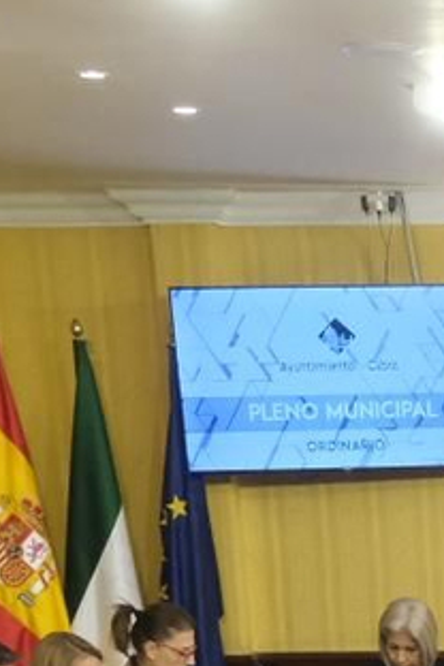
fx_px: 2275
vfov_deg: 15.3
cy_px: 1030
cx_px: 950
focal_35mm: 123
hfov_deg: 10.1
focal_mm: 16
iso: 3200
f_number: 4
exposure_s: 1/160
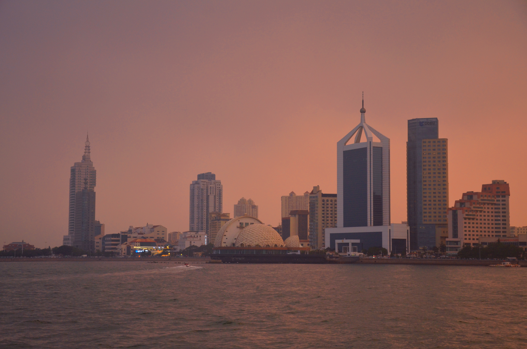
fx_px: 920
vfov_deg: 21.5
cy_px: 174
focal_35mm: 63
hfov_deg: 32.0
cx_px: 264
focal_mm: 42
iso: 720
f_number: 4.8
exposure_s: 1/60
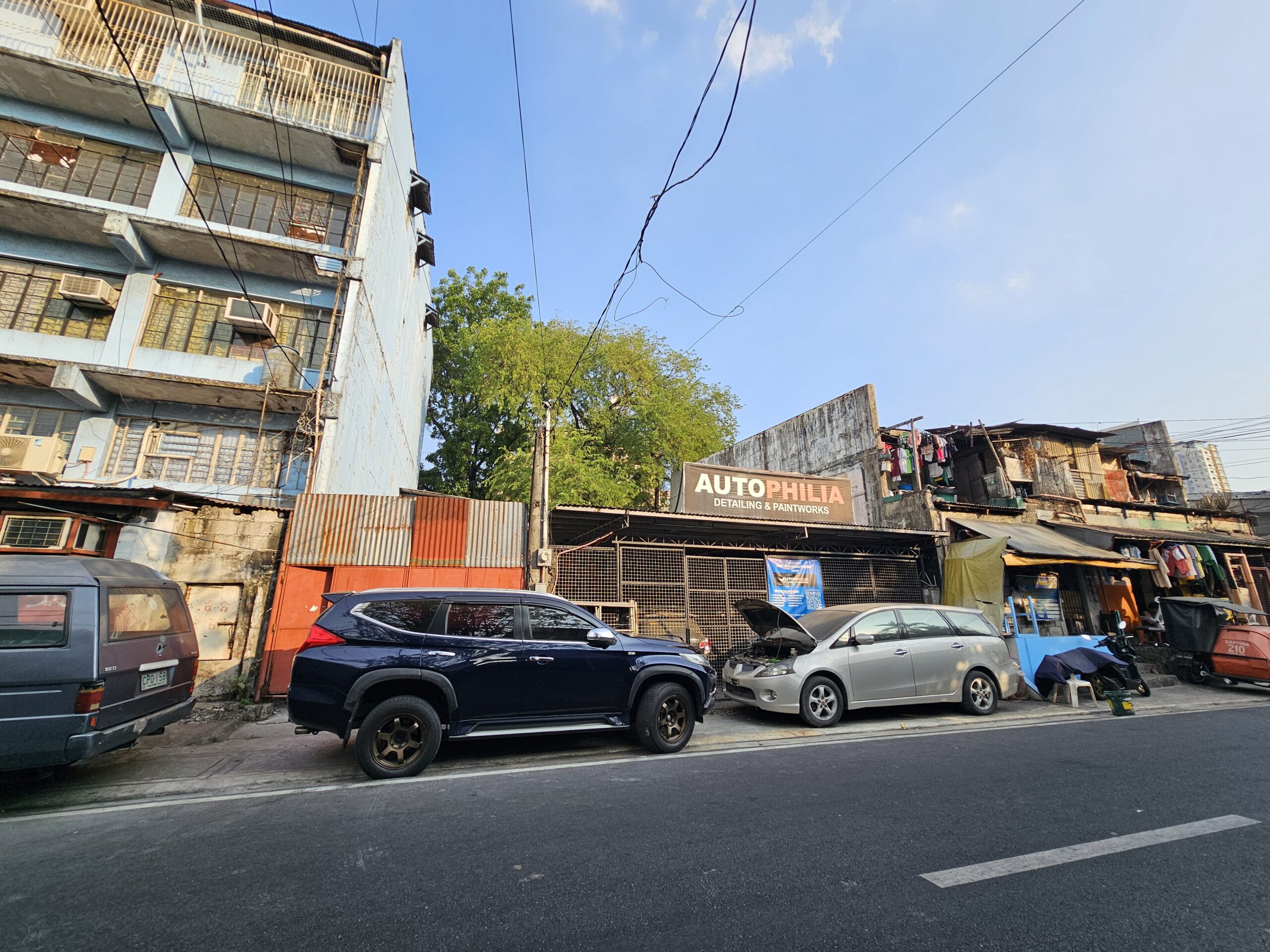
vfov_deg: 89.9
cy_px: 476
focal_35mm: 13
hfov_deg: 106.2
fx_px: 477
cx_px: 635
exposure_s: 1/944
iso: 50
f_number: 2.2
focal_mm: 2.2
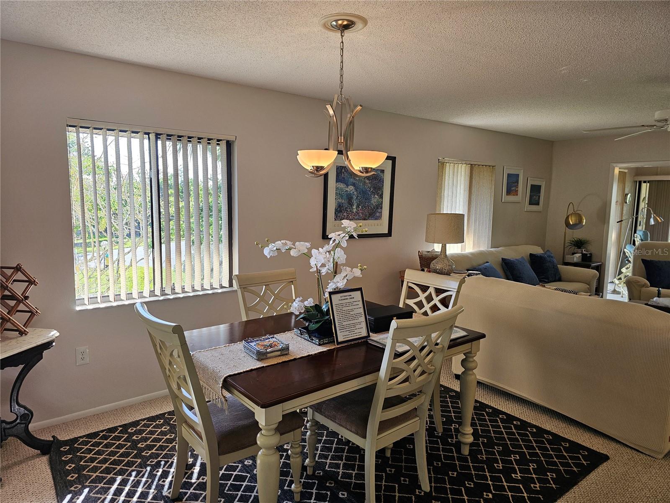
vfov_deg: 58.9
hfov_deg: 73.9
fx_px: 445
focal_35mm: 23
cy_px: 252
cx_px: 335
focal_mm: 6.3
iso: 100
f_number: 1.7
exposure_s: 1/120
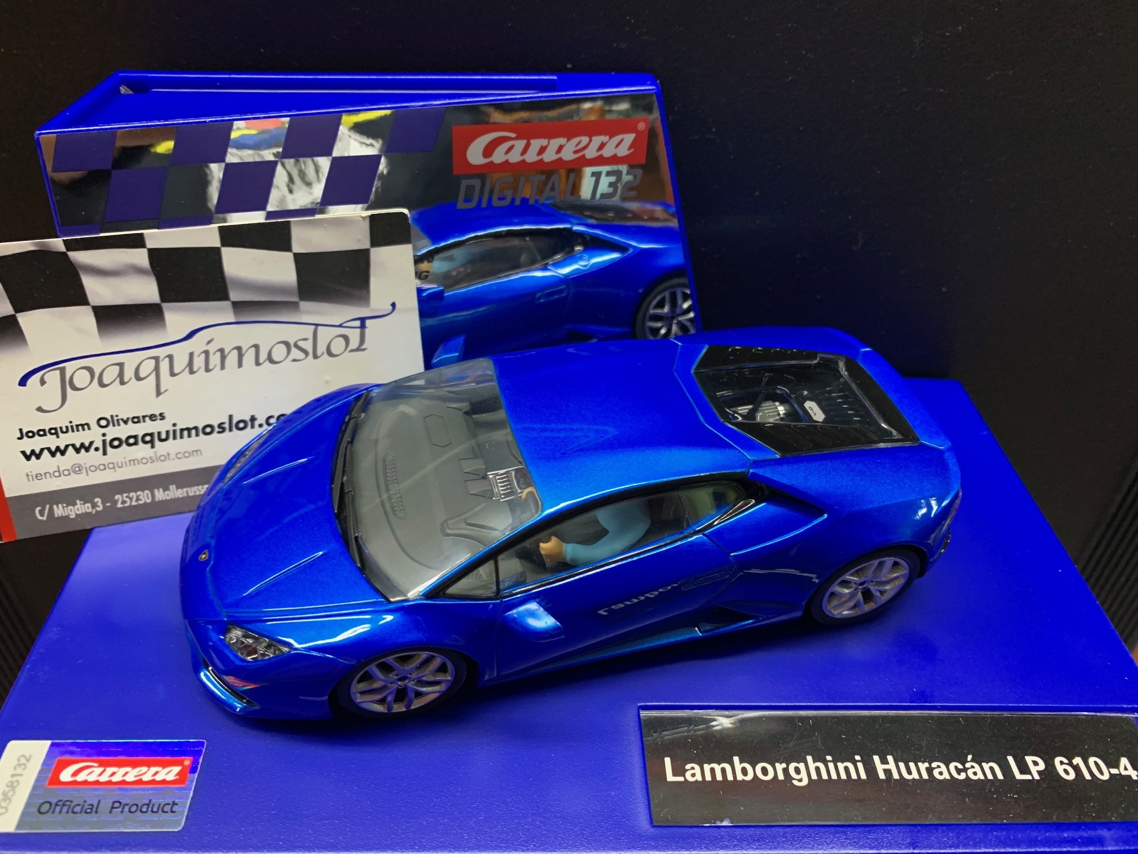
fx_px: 855
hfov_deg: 67.3
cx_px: 569
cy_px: 427
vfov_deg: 53.1
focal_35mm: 26
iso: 200
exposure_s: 1/50
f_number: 1.8
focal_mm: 4.25
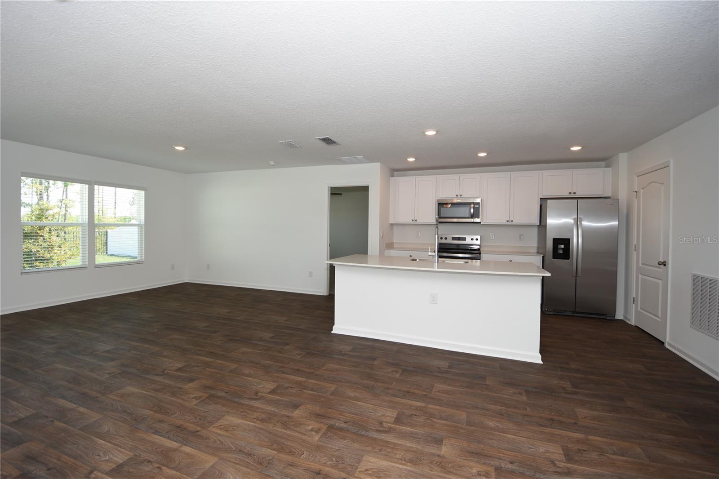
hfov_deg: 100.4
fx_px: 300
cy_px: 240
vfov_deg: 77.3
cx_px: 360
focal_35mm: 15
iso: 100
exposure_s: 1/60
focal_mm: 10
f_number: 4
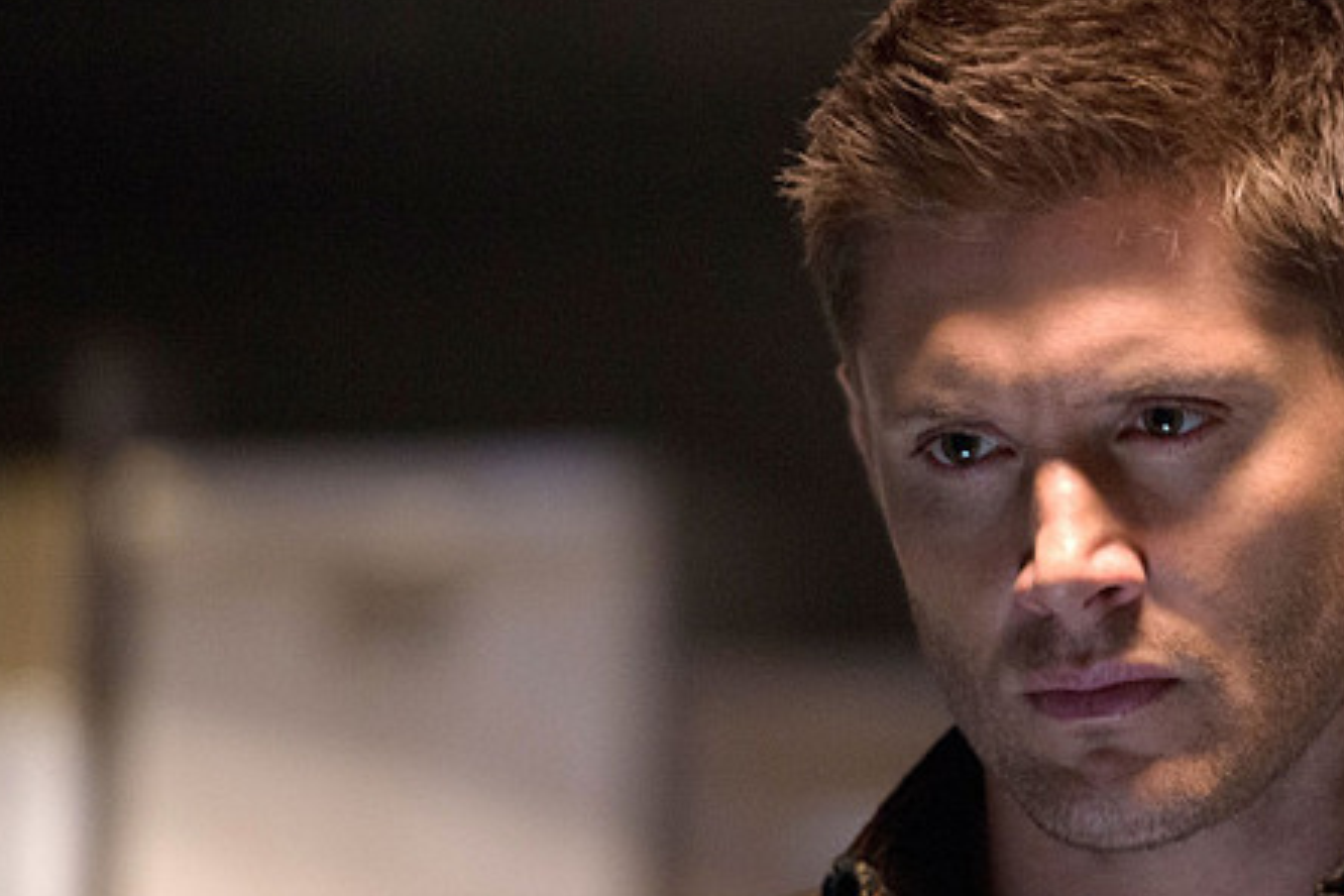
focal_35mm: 351
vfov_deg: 3.9
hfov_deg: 5.9
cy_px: 669
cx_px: 1162
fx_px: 13103
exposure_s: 1/80
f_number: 2.8
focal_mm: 200
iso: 2500
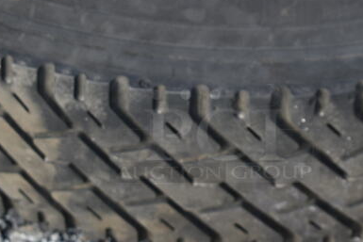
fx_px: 1319
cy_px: 133
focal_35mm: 131
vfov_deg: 10.5
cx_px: 215
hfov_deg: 15.7
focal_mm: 55
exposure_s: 1/100
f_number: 6.3
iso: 100
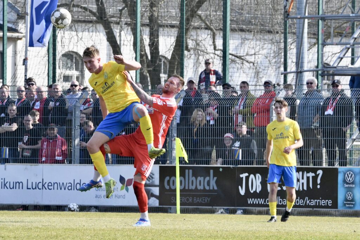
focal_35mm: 310
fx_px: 3100
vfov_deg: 4.4
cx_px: 180
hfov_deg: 6.6
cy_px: 120
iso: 8000
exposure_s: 1/1600
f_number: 18
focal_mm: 310
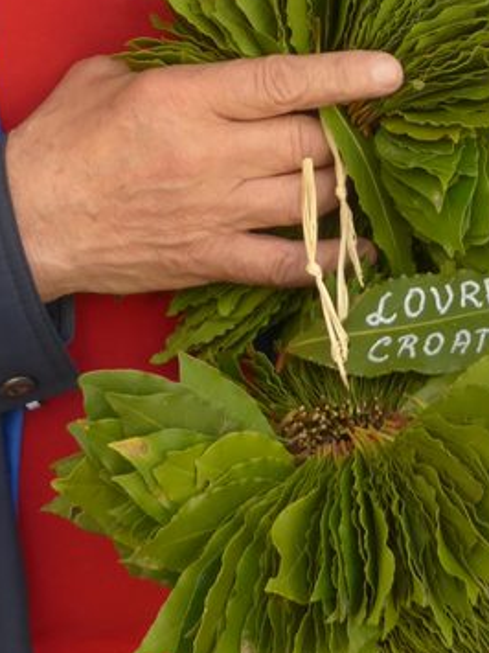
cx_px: 158
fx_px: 2337
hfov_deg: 11.9
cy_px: -235
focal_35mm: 124
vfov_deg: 15.1
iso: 100
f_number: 3.9
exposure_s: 1/80
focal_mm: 7.4
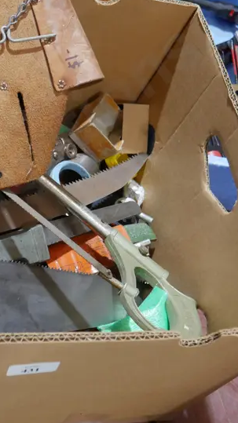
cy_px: 169
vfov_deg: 35.9
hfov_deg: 20.3
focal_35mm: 58
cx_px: 24
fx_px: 651
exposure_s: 1/60
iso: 400
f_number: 3.5
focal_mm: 14
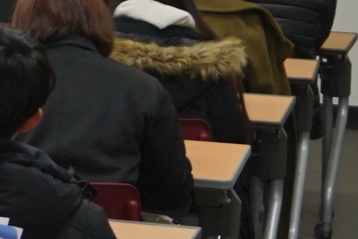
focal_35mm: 231
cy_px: -128
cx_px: -446
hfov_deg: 8.3
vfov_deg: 5.9
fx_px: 2295
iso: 400
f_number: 4
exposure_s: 1/60
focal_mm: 21
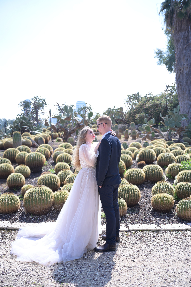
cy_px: 144
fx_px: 294
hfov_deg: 36.0
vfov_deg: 51.9
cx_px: 96
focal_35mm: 37
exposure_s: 1/640
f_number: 3.2
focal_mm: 37
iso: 100
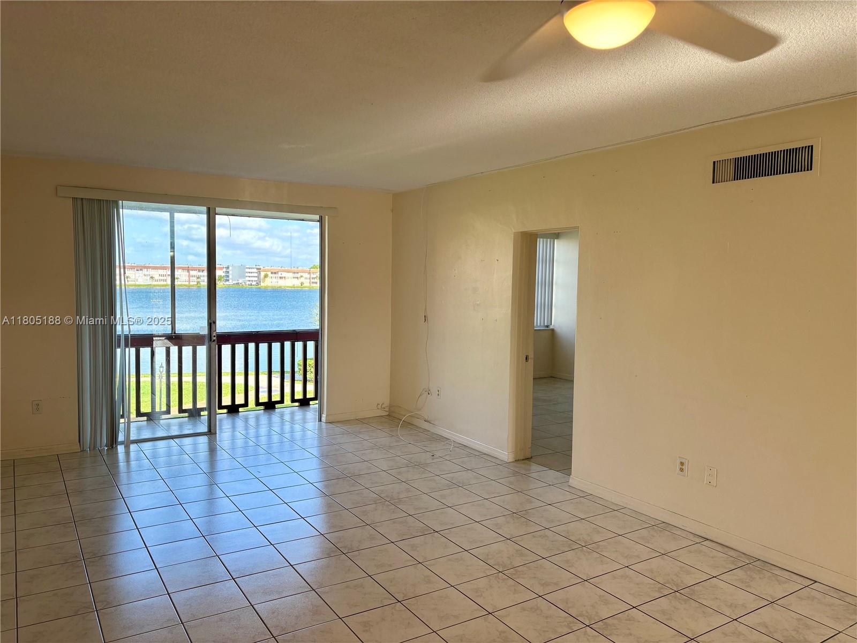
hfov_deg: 67.3
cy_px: 322
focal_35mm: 26
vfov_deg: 53.1
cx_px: 428
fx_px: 644
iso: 40
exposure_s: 1/256
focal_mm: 5.96
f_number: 1.6
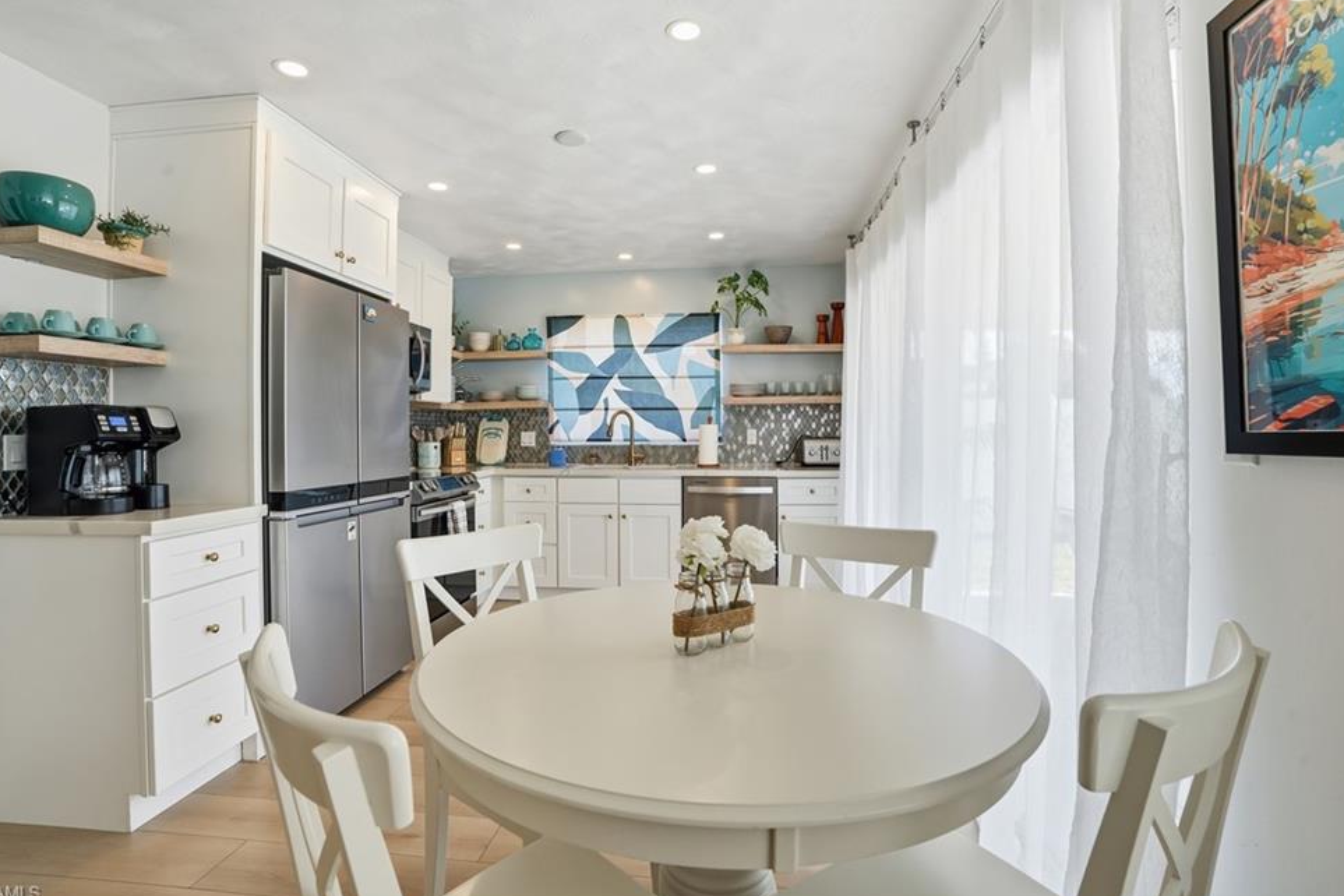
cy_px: 431
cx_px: 657
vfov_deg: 70.4
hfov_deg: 93.3
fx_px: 635
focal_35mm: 17
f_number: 9
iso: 400
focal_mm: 16
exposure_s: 1/400
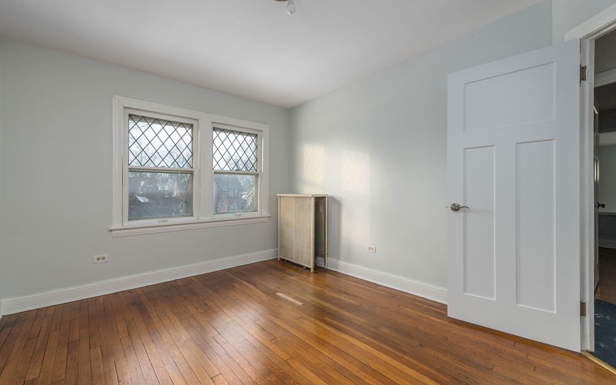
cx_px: 299
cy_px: 187
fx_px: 252
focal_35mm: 15
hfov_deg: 101.4
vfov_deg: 74.8
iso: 320
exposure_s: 1/60
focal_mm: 14
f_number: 8
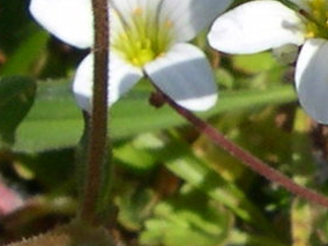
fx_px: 2028
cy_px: -47
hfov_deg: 9.2
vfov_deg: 6.9
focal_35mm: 214
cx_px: 187
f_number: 7.6
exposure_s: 1/265
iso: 100
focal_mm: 8
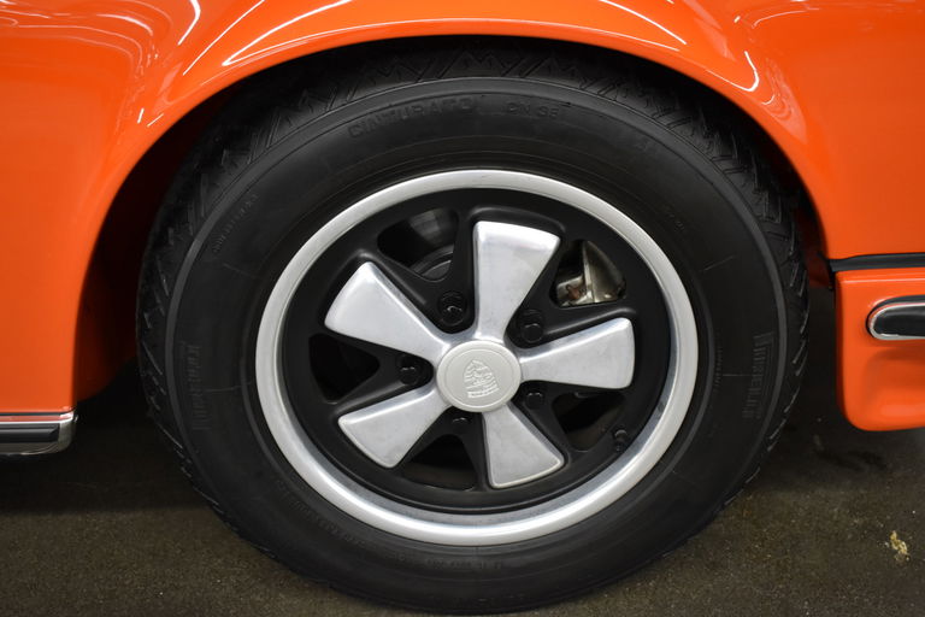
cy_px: 308
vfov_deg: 30.8
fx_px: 1118
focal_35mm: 44
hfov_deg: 45.0
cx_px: 462
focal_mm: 29
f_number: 4.2
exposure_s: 1/50
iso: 1250
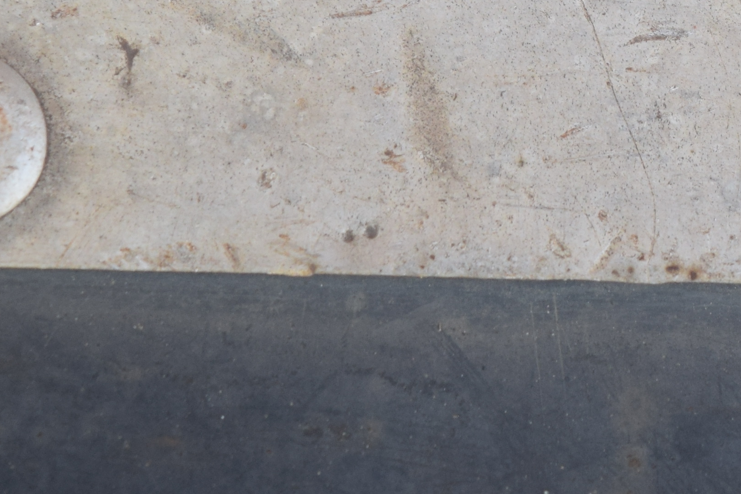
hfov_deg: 6.7
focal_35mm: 307
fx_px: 6315
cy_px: -358
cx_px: 503
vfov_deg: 4.4
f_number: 8
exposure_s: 1/250
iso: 400
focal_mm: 55
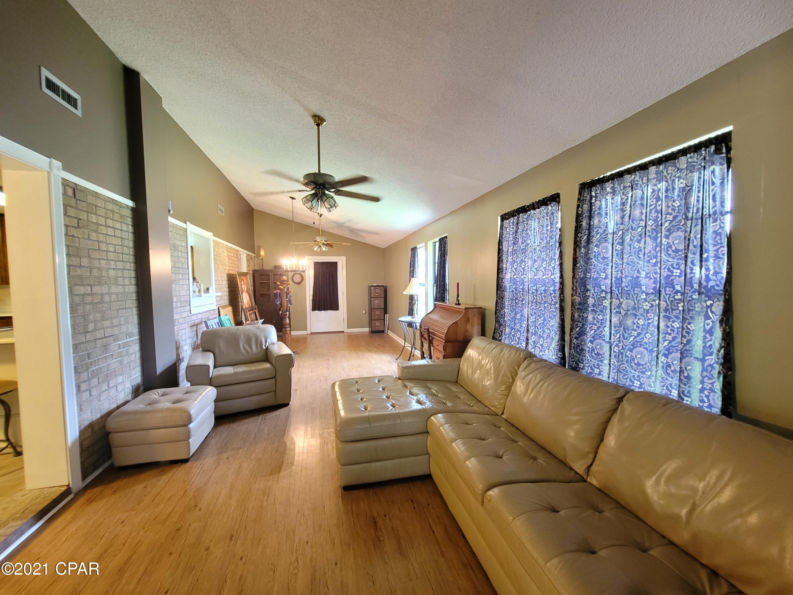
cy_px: 298
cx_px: 396
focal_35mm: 13
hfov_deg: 106.2
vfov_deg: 89.9
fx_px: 298
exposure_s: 1/29
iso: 640
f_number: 2.2
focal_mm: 2.2
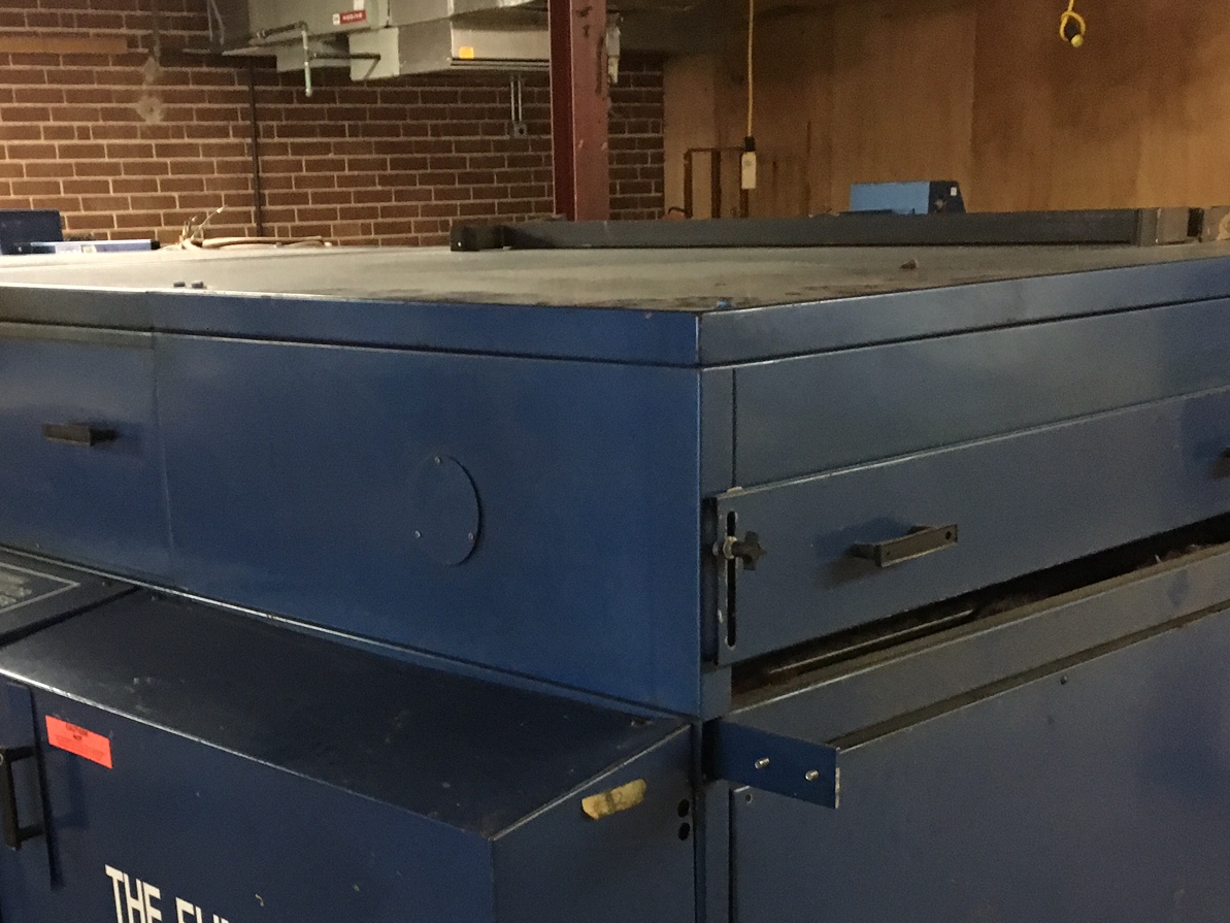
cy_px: 764
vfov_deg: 28.9
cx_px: 567
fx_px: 1741
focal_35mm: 49
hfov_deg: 38.9
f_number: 2.2
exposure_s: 1/15
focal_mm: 4.15
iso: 400
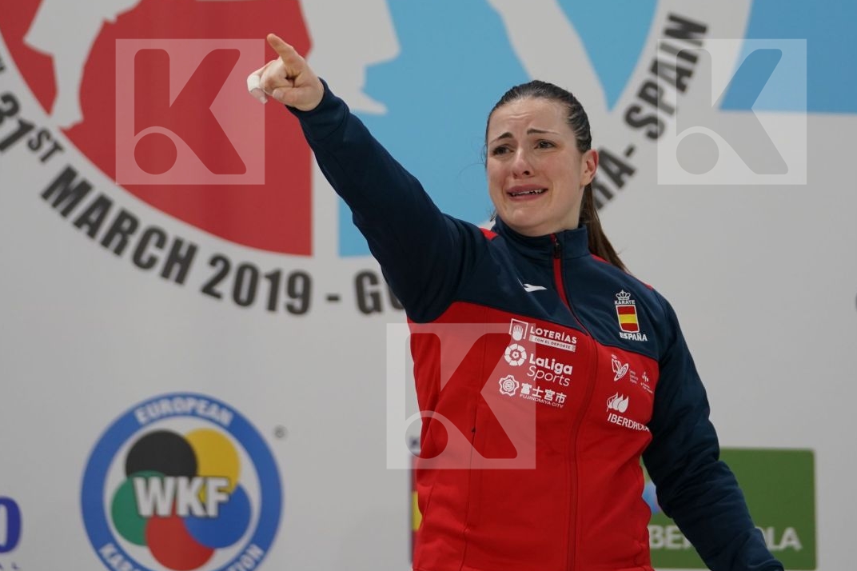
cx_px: 461
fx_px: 5116
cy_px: 112
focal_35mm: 215
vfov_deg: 6.4
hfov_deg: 9.6
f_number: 2.8
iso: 800
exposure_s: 1/320
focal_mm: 128
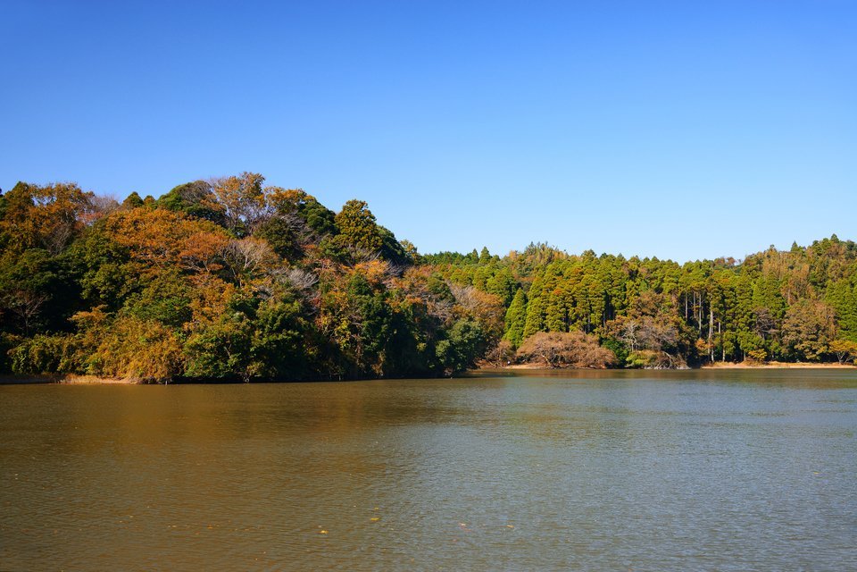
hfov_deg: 54.4
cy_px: 286
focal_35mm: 35
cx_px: 428
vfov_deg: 37.9
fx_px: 833
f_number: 8
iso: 250
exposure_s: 1/125
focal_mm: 35
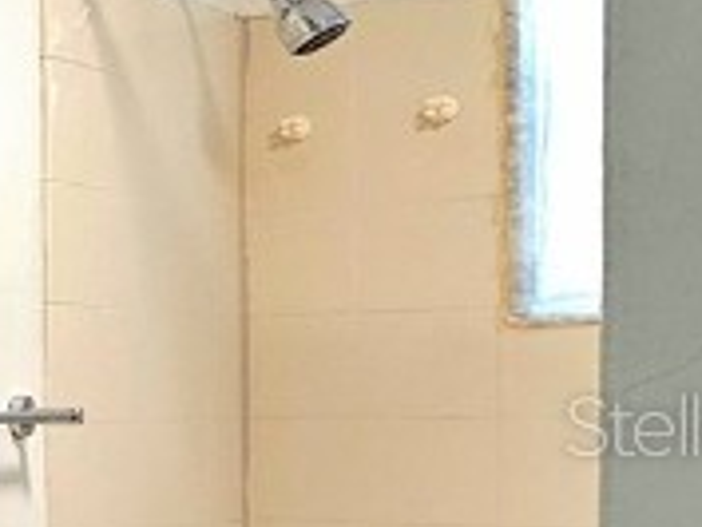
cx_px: -1091
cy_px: 424
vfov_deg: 19.5
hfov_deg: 14.0
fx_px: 1522
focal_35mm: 75
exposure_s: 1/60.2
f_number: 2.2
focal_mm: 2.2
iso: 125
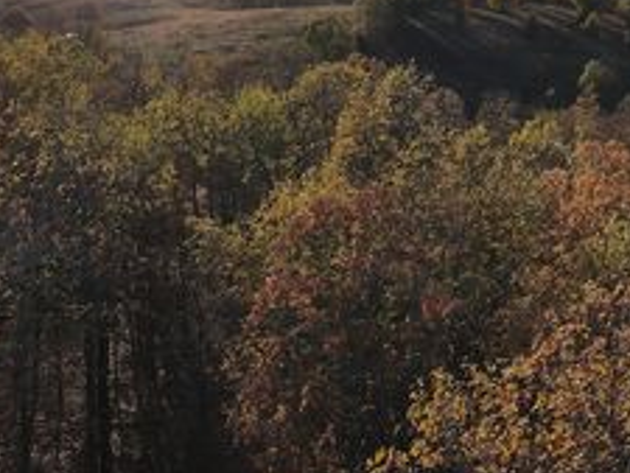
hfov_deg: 40.9
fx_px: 838
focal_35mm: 46
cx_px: 396
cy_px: 57
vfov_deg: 30.3
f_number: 2.8
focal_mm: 4.5
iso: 100
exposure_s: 1/50
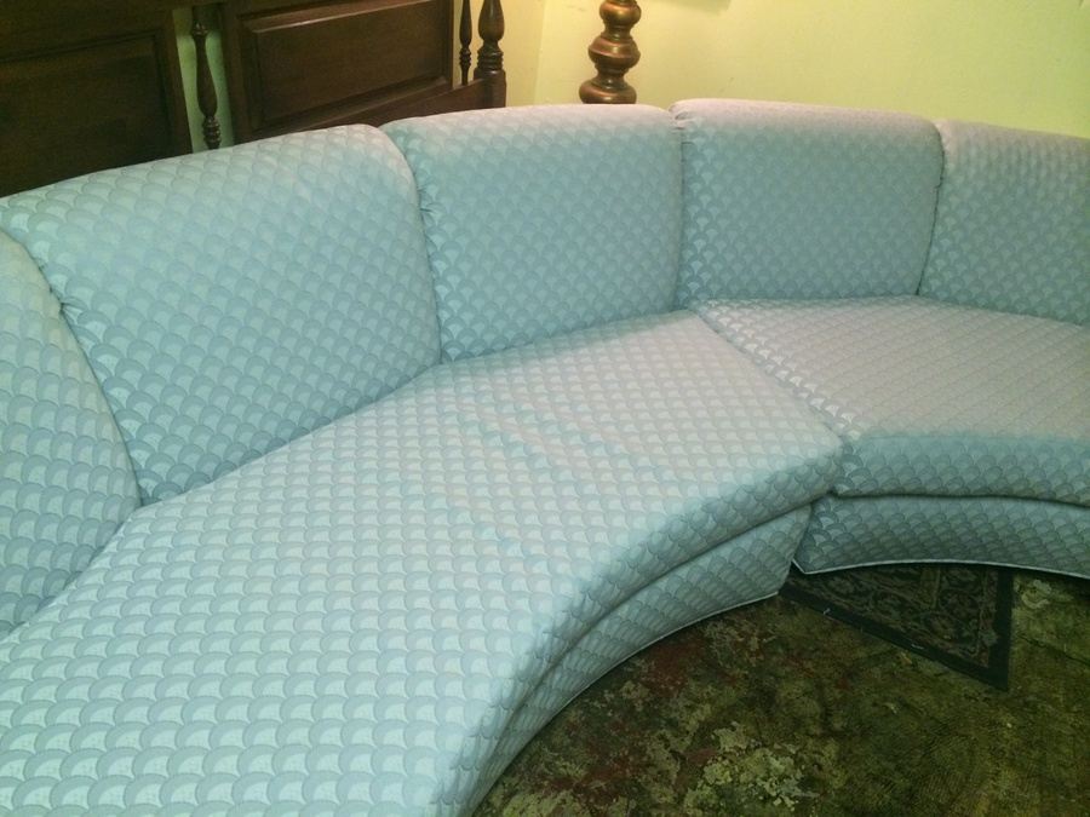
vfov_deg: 46.8
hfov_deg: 60.0
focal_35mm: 30
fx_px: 945
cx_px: 545
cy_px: 408
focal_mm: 4.12
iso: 250
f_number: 2.2
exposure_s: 1/30
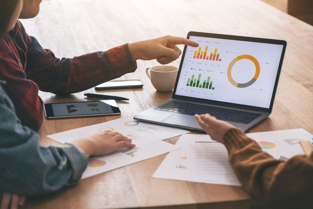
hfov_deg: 24.5
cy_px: 104
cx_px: 156
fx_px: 722
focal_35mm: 83
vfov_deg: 16.5
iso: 200
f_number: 2.8
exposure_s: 1/160
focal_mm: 55
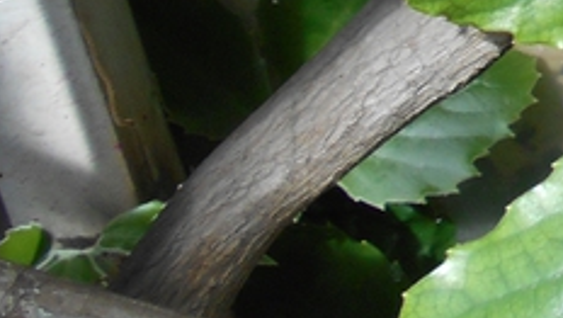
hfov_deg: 12.9
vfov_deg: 7.5
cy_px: -600
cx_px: 1153
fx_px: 2152
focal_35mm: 144
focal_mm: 5.1
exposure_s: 1/320
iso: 80
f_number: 3.4
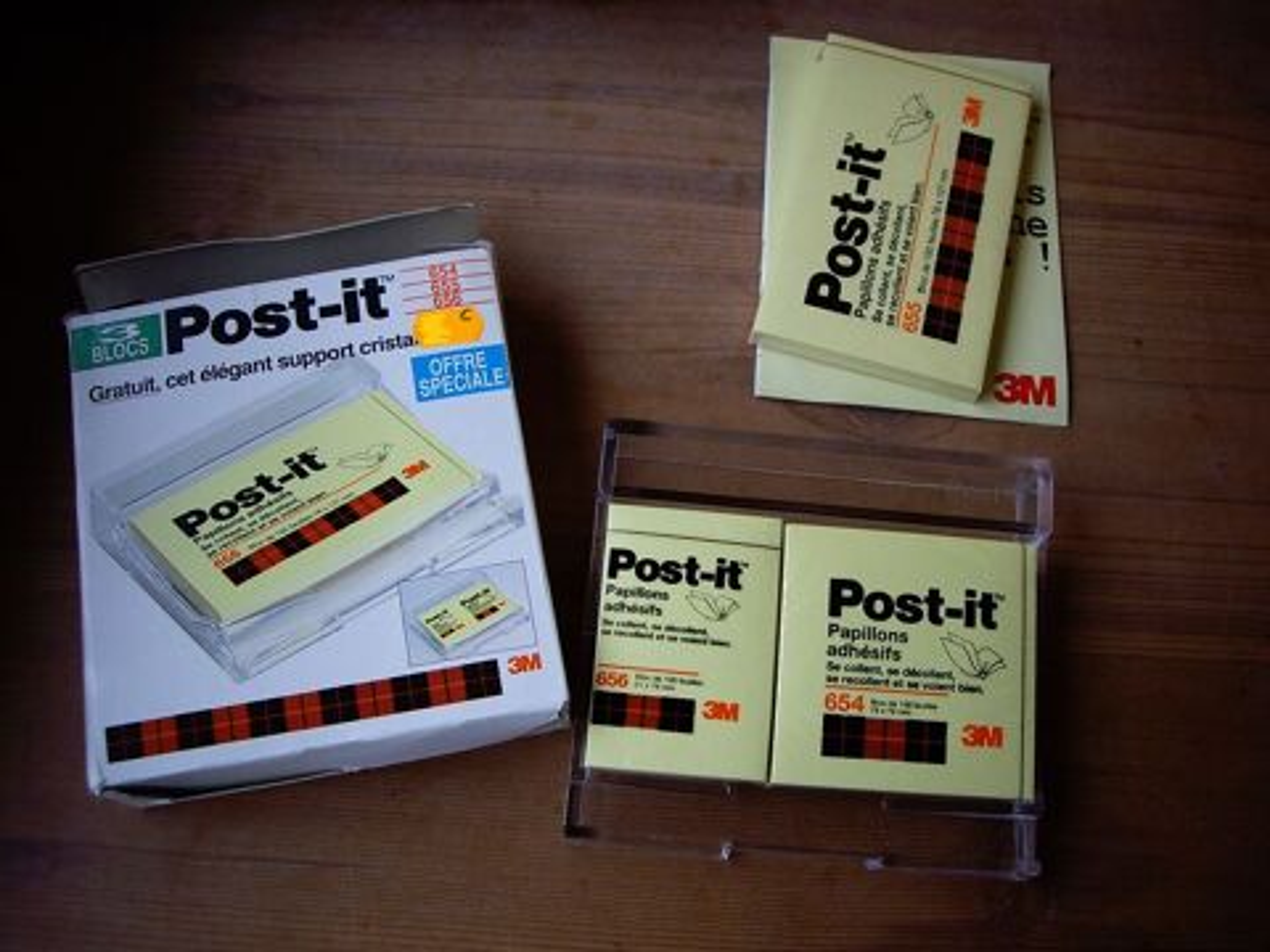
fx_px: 1394
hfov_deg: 49.0
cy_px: 476
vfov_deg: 37.7
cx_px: 635
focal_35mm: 38
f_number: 2.7
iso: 64
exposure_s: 1/60
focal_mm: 6.2
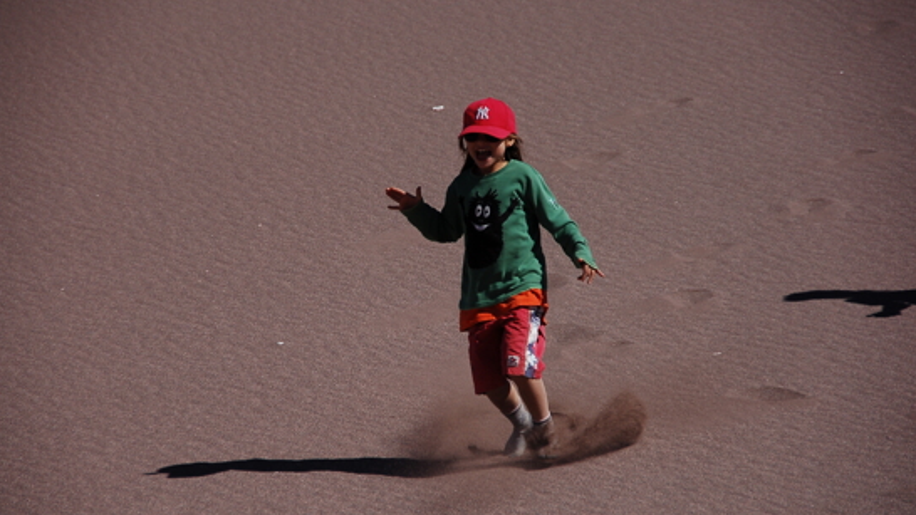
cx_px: 456
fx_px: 5186
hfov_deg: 10.1
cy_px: 272
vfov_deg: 5.7
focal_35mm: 214
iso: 200
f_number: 6.3
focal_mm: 135
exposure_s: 1/1600
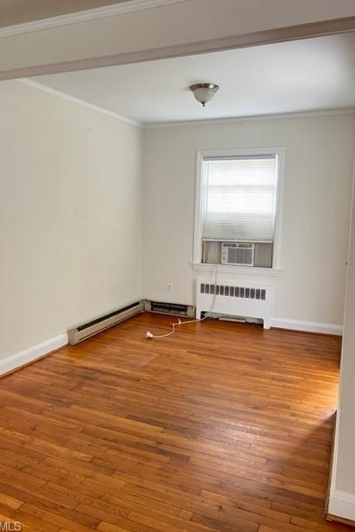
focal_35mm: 28
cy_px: 259
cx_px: 166
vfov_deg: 65.5
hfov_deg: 46.4
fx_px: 414
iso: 500
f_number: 1.5
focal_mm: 5.7
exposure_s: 1/40
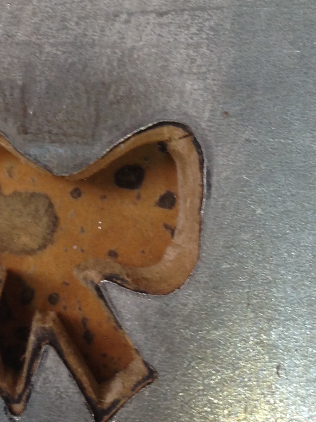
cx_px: 99
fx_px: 1266
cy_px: 43
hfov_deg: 14.2
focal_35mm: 104
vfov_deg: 18.6
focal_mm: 4.12
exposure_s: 1/20
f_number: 2.4
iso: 50
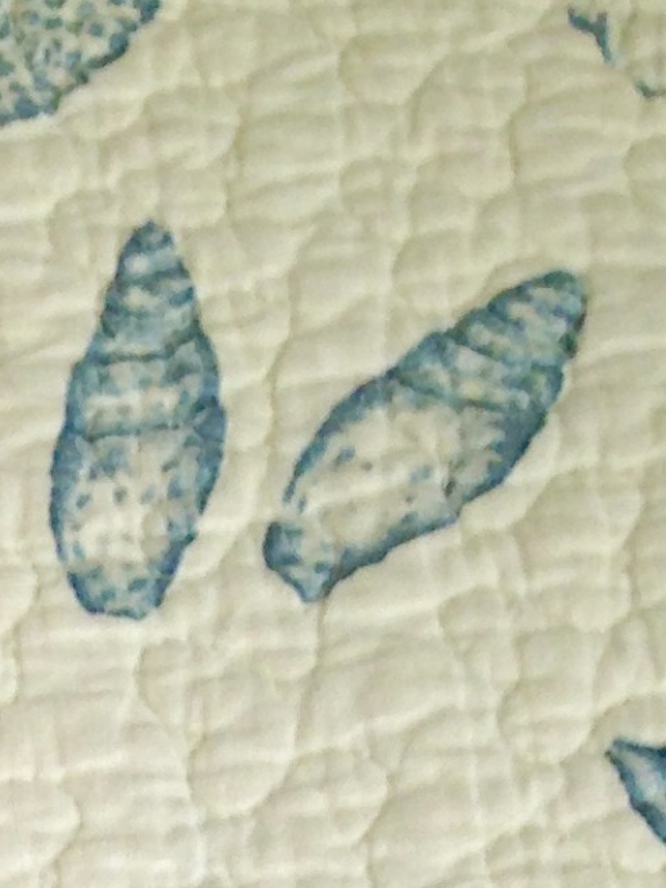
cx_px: -421
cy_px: 1906
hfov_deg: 9.1
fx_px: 4026
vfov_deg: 11.1
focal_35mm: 157
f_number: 2.4
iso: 50
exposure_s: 1/30
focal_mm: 4.12
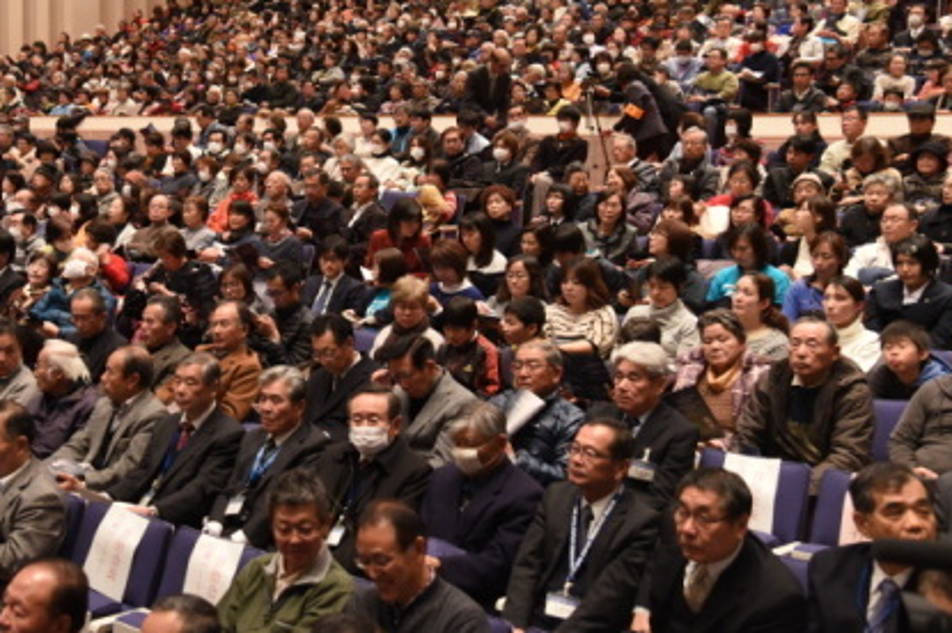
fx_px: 1453
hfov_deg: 35.7
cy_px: 235
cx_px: 278
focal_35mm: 55
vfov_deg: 24.5
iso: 2000
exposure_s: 1/15
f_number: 4
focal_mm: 38
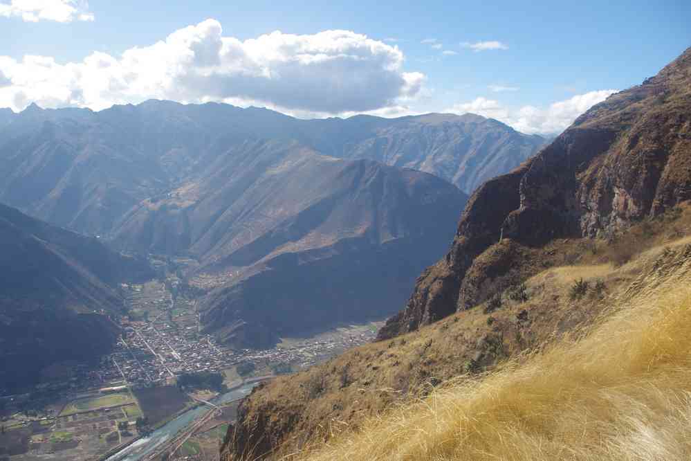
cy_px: 230
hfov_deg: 61.9
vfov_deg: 43.6
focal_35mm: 30
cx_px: 346
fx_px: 576
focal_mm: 20
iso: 200
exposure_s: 1/100
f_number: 11
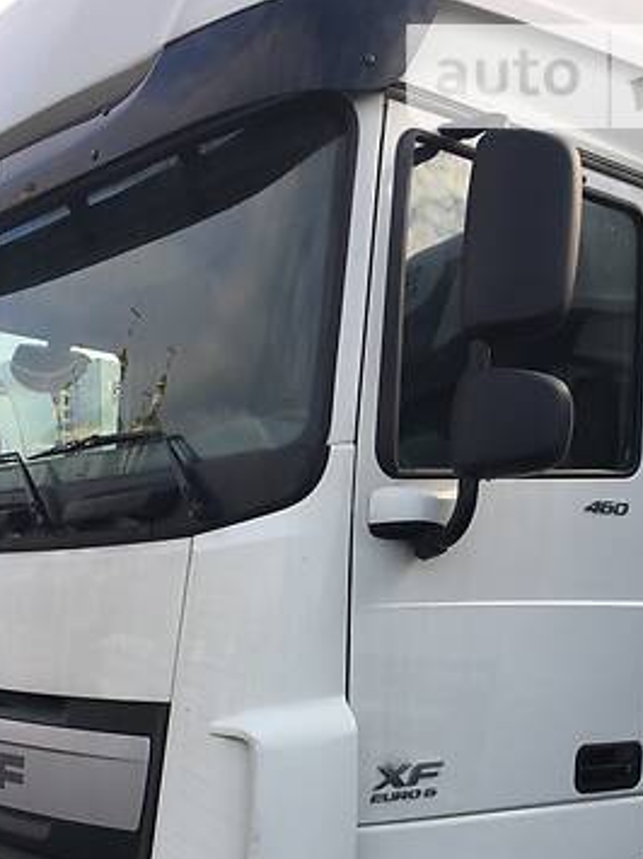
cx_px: 247
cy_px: 721
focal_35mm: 49
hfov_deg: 29.6
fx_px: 1214
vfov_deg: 37.2
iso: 25
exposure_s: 1/304
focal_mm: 4.2
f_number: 2.2
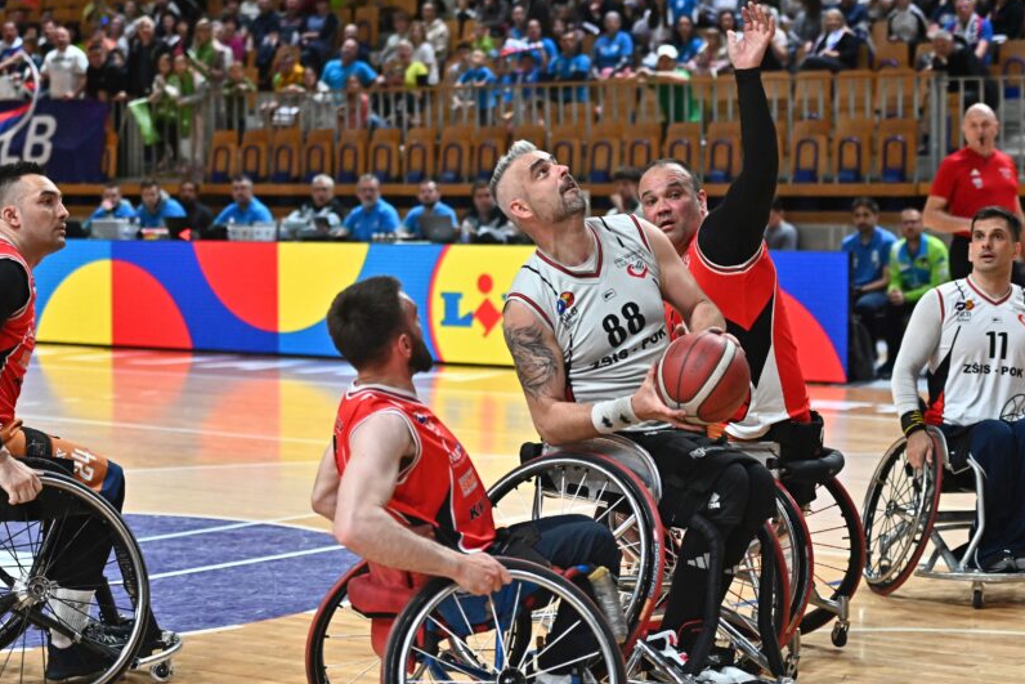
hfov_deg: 22.6
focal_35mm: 90
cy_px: 383
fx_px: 2563
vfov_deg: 15.2
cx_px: 552
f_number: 2.8
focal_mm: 70
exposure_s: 1/1600
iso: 3200
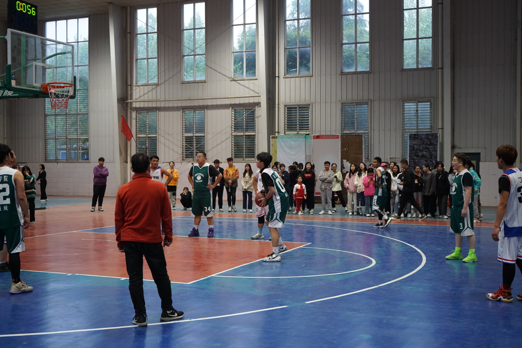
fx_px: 623
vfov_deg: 31.2
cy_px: 174
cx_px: 261
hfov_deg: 45.4
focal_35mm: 43
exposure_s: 1/160
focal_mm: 43
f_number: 4.5
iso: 5000
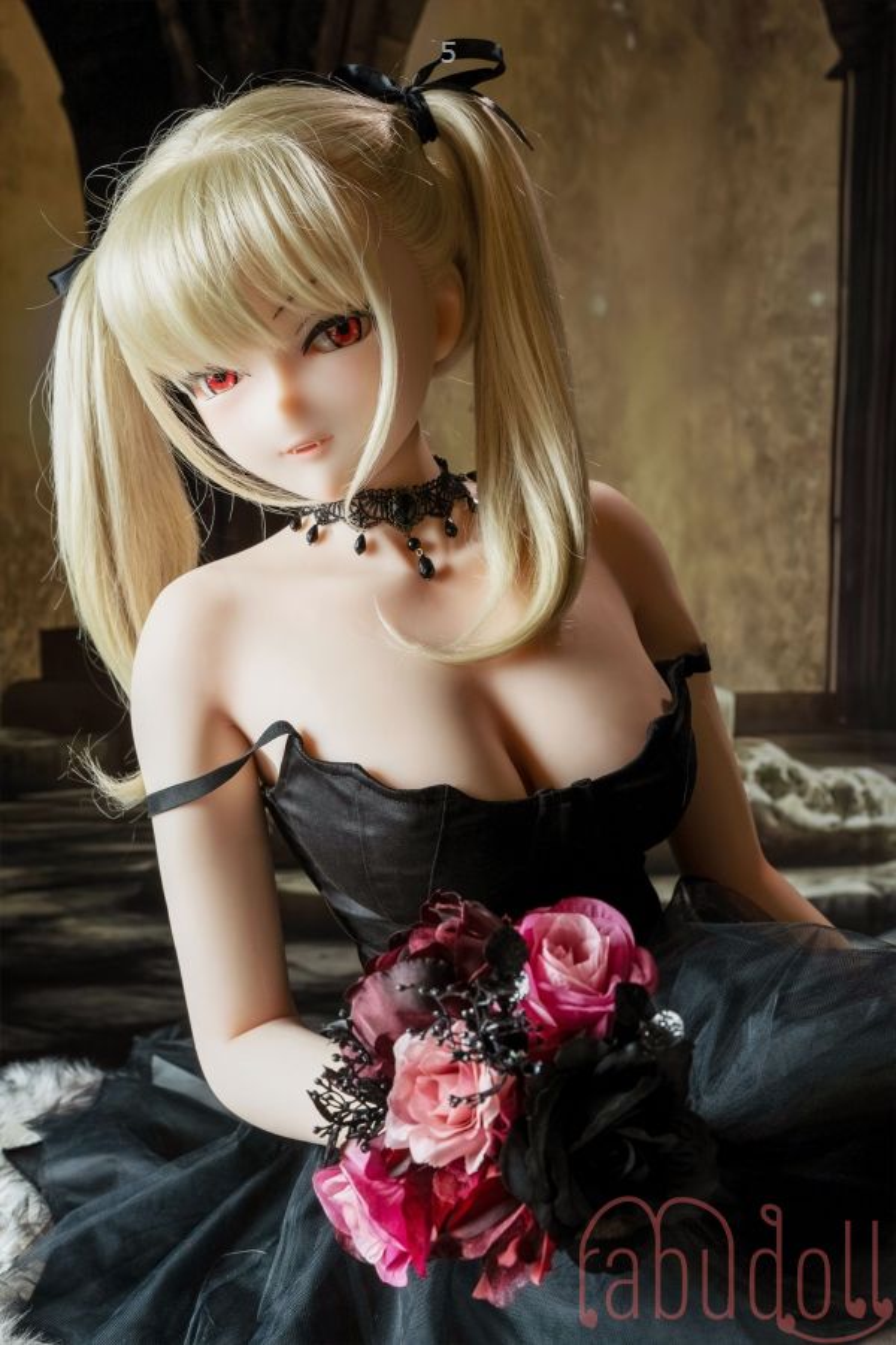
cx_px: 448
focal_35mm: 50
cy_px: 672
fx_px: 1867
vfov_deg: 39.6
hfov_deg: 27.0
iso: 125
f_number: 6.3
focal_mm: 50
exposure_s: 1/2.5
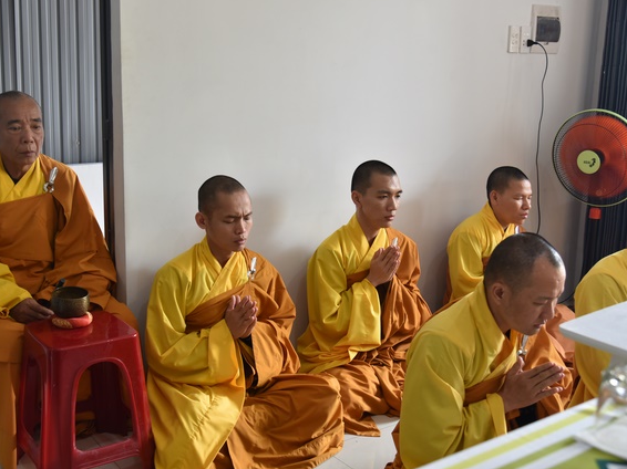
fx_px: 760
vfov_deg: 34.3
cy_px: 232
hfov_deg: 44.7
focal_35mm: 42
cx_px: 270
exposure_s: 1/80
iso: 500
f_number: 4.5
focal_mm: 38
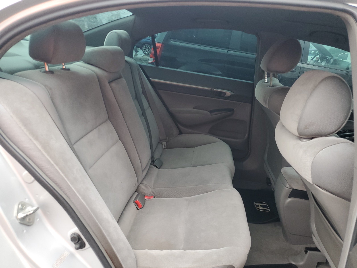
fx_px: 268
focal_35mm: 26
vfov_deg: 53.1
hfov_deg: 67.3
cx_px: 178
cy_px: 134
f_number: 1.5
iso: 91
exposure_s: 1/120
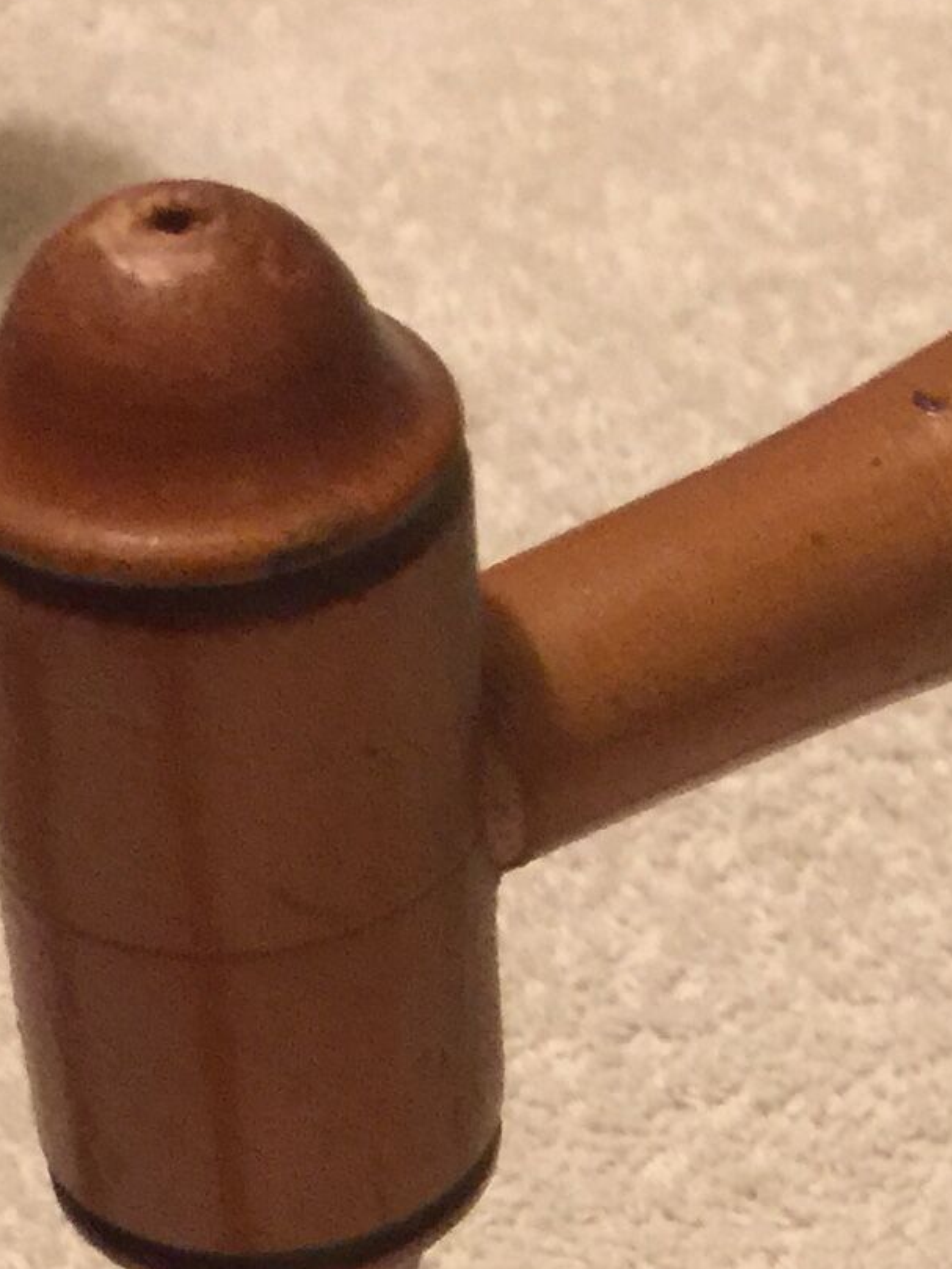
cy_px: 1156
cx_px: 933
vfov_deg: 16.6
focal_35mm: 117
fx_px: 4289
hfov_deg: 12.5
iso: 160
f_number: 2.2
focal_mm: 4.15
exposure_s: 1/8
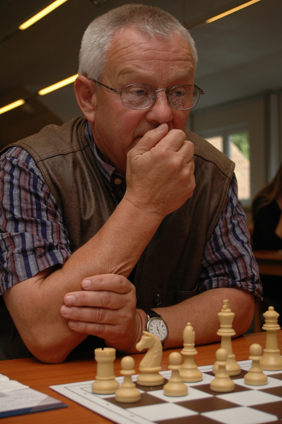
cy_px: 212
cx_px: 141
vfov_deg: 31.9
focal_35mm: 63
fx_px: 742
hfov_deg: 21.5
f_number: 5.3
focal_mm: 42
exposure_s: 1/60
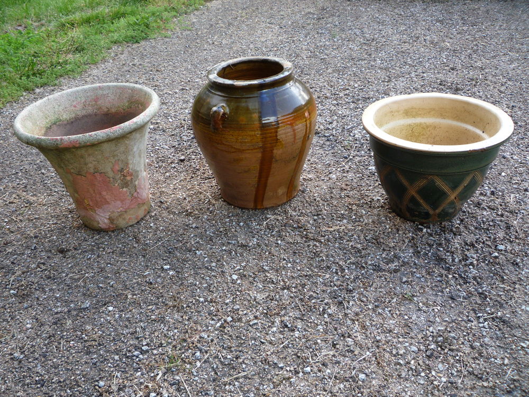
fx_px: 458
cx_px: 264
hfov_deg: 60.0
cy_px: 198
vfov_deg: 46.8
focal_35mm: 30
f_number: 3.3
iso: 100
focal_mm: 5.2
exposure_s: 1/50
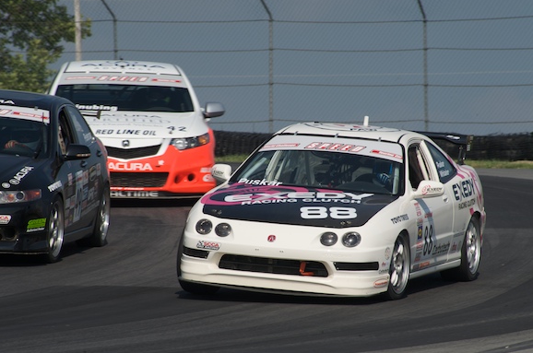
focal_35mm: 443
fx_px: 6546
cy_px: 194
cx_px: 265
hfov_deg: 4.7
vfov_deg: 3.1
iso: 200
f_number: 18
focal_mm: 400
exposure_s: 1/320
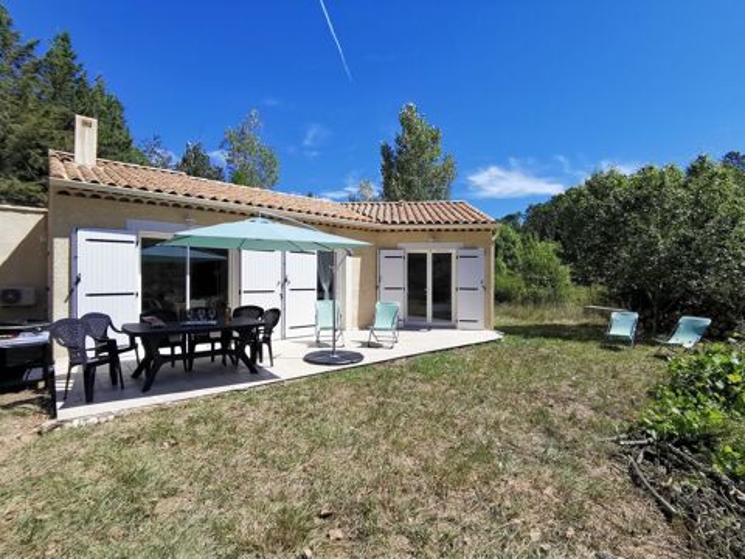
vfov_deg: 74.7
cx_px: 372
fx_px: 366
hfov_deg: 91.0
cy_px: 280
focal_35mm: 17
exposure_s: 1/1406
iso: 50
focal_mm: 2.26
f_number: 2.2
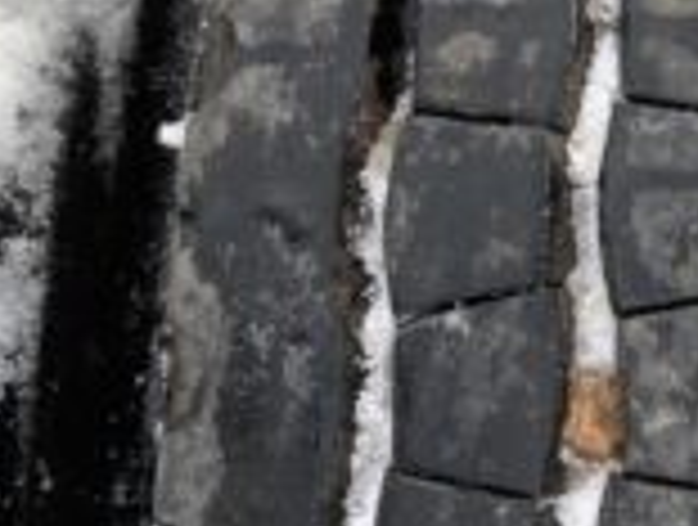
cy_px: -74
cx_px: 630
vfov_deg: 19.5
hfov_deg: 26.1
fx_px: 1455
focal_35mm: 72
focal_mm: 4.25
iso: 32
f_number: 1.8
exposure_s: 1/280
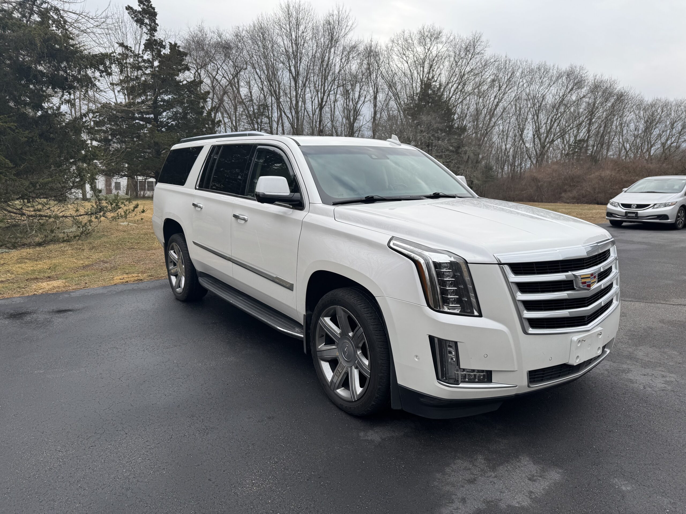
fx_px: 476
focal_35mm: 24
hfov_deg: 71.6
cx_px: 343
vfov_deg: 56.8
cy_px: 257
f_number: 1.78
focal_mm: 6.76
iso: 80
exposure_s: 1/1076
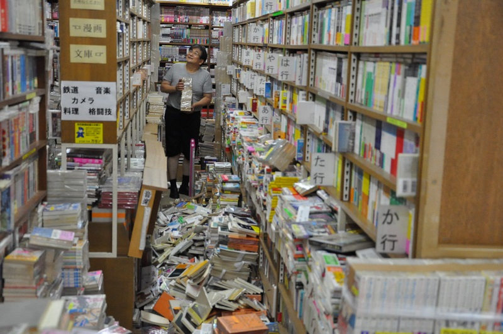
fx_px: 732
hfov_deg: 37.9
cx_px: 252
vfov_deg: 25.7
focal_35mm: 52
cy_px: 167
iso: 2500
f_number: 5.6
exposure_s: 1/125
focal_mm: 35
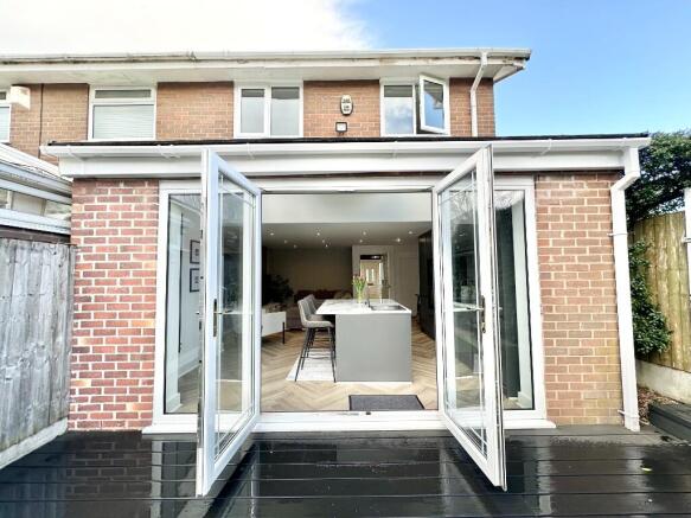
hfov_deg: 102.1
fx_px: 279
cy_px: 259
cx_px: 346
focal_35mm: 14
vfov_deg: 85.7
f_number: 2.2
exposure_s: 1/162
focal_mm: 2.22
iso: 40
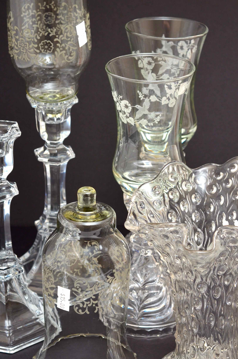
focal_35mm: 123
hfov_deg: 11.1
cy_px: 161
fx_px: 1222
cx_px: 124
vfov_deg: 16.7
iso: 100
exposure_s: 1/320
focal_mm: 55
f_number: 5.6
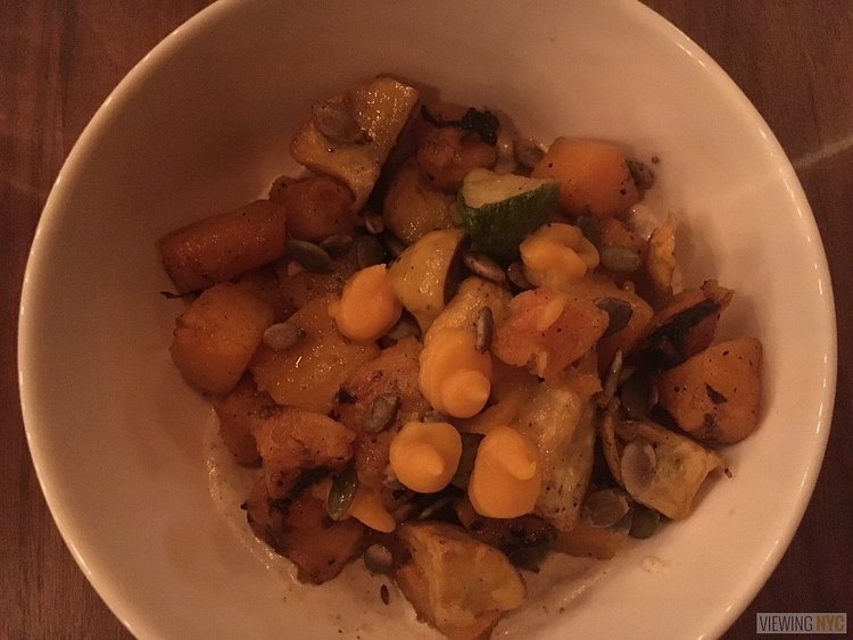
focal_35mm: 29
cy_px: 320
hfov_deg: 61.6
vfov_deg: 48.3
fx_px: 715
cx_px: 426
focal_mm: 4.15
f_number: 2.2
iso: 1250
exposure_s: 1/15
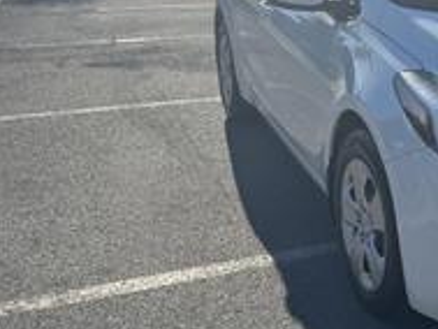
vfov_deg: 22.9
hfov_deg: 27.2
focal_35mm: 64
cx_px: 505
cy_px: 120
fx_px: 810
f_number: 1.78
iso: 80
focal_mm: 6.76
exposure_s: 1/4608
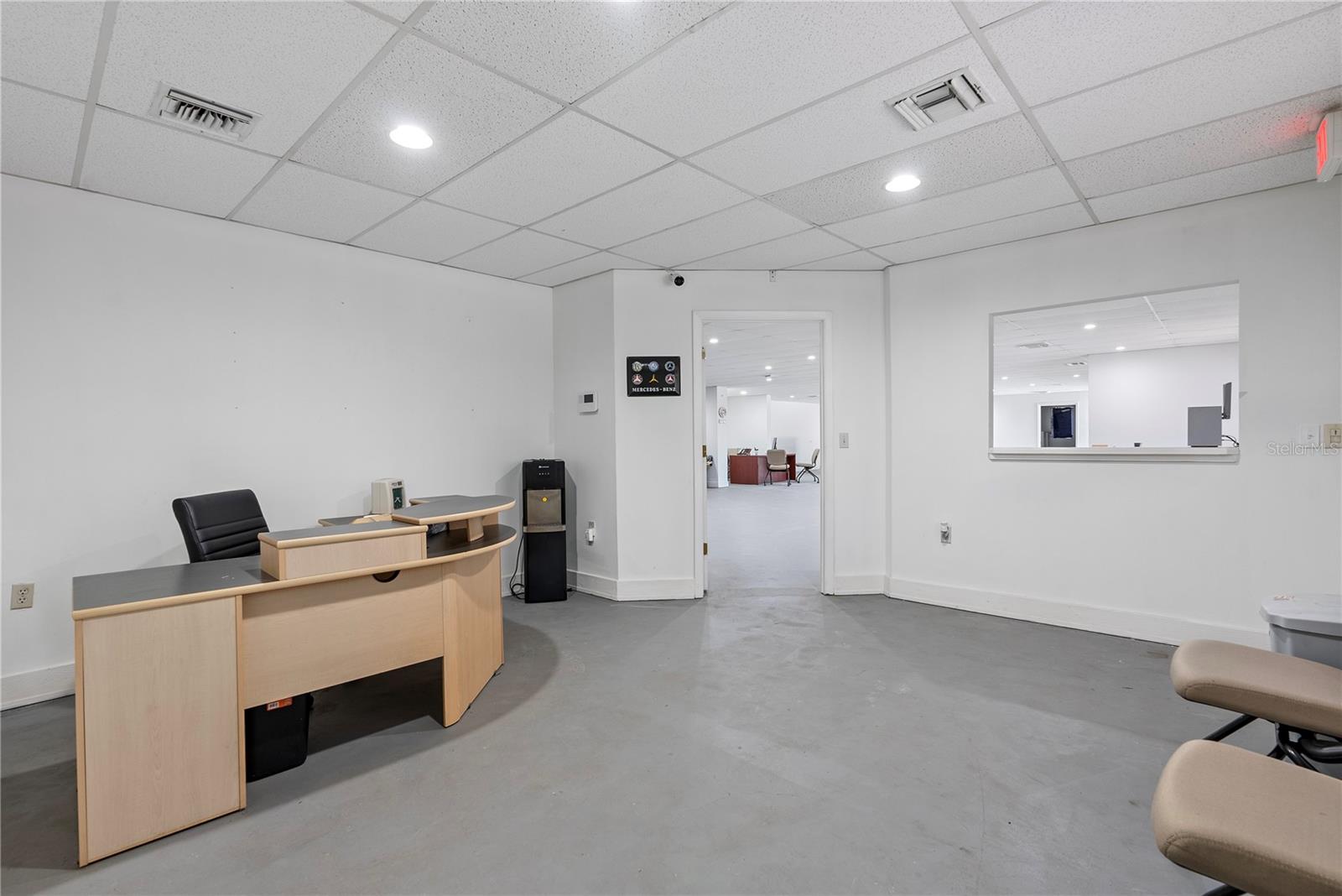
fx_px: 597
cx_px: 671
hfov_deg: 96.7
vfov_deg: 73.8
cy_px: 448
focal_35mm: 16
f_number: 8
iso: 400
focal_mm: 16
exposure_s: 1/1.25
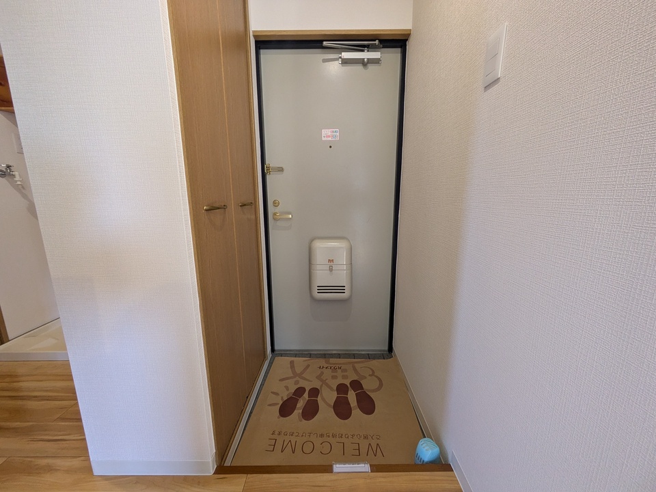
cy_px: 246
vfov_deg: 85.7
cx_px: 328
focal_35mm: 14
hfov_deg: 102.1
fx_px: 265
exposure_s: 1/40
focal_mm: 1.83
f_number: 2.2
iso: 152
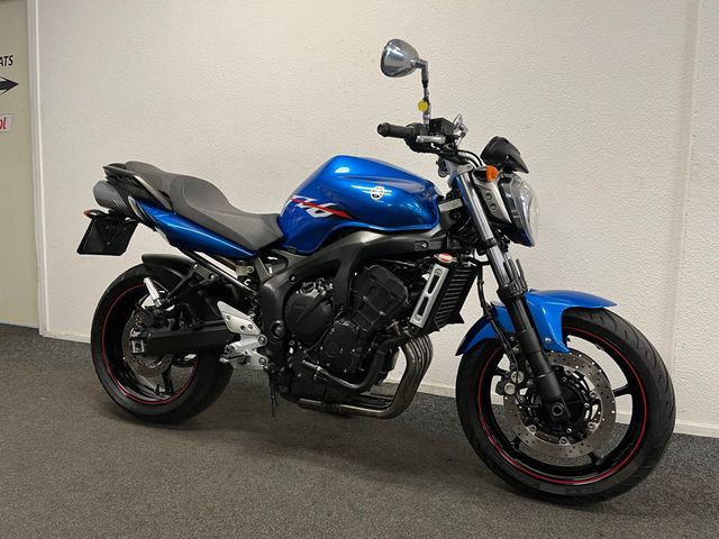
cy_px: 270
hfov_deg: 67.3
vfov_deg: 53.1
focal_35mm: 26
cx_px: 360
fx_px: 540
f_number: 1.6
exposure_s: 1/50
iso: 80
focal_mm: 5.1
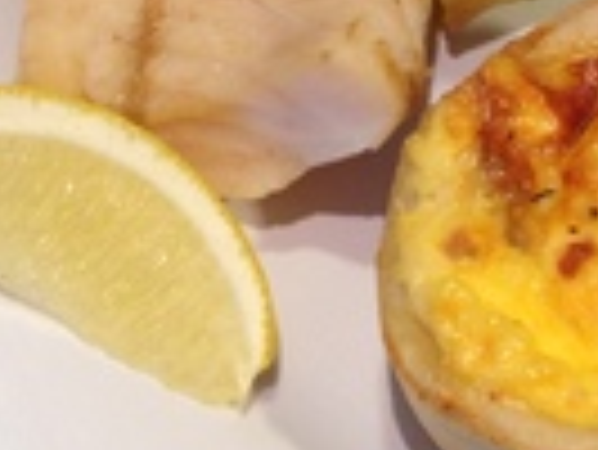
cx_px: 288
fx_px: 2490
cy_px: -79
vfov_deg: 10.2
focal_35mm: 144
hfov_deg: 13.7
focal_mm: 4.12
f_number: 2.4
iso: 64
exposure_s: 1/20
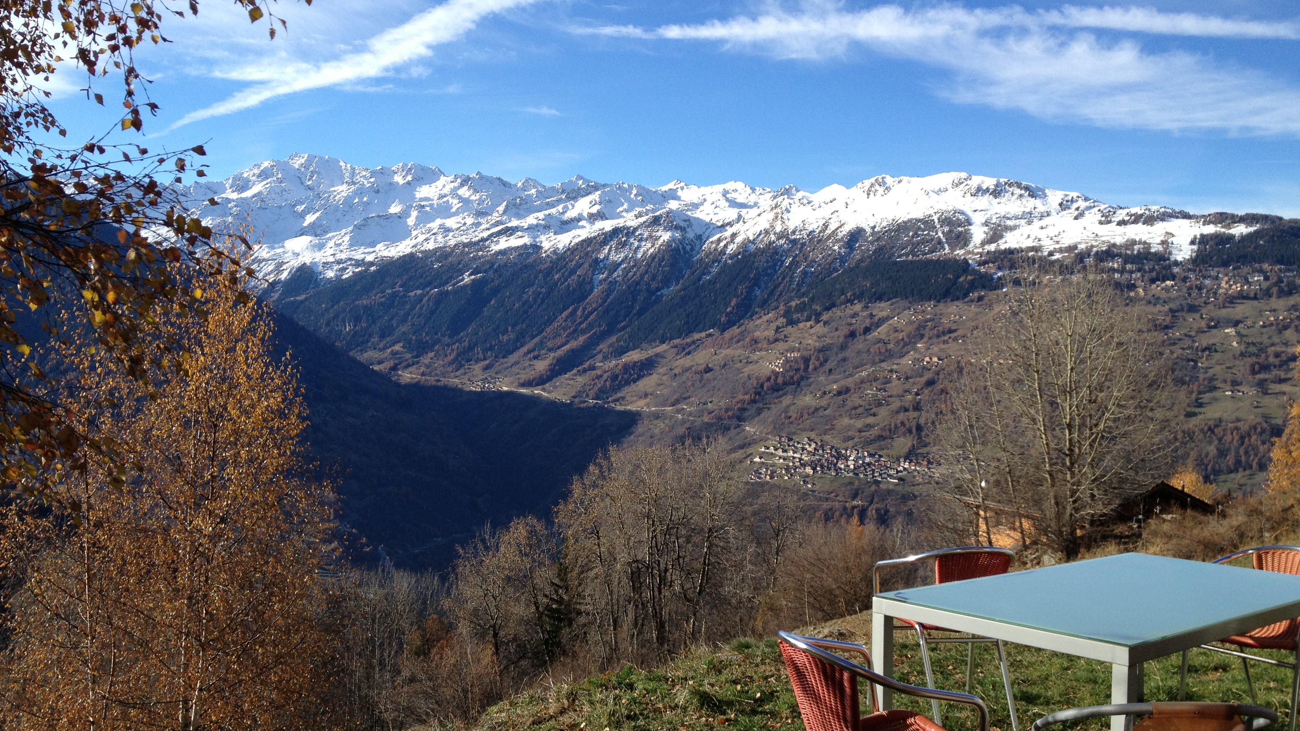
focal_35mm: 39
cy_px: 338
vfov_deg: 30.4
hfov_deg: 51.6
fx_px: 1344
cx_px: 658
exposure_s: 1/1151
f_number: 2.4
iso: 50
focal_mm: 4.28
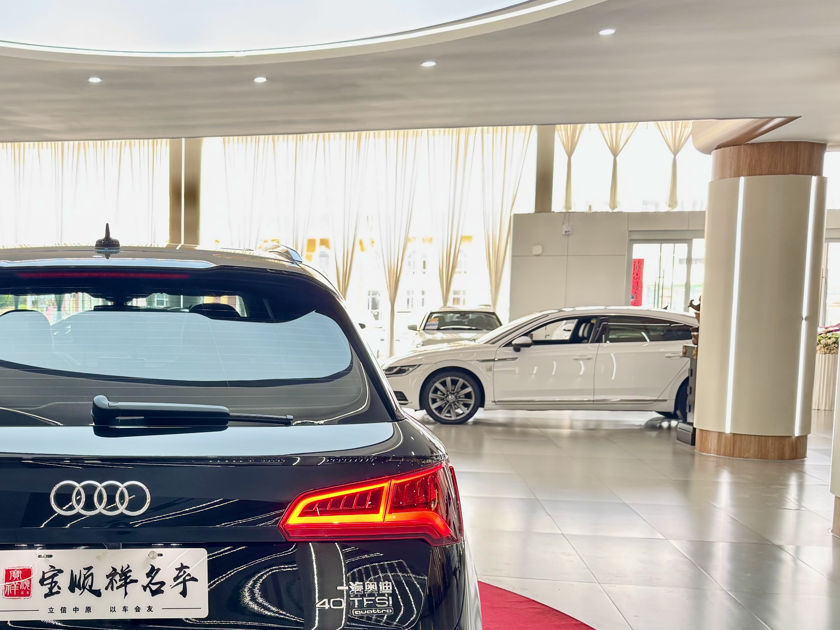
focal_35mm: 42
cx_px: 160
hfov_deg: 42.6
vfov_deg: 34.1
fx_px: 1019
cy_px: 408
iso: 200
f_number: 1.78
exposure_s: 1/50
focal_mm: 6.76
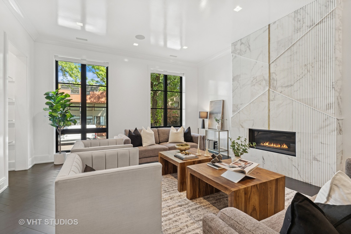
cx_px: 176
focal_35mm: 16
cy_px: 117
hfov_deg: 96.7
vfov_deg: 73.7
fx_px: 156
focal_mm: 16
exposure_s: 1/50
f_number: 8
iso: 320
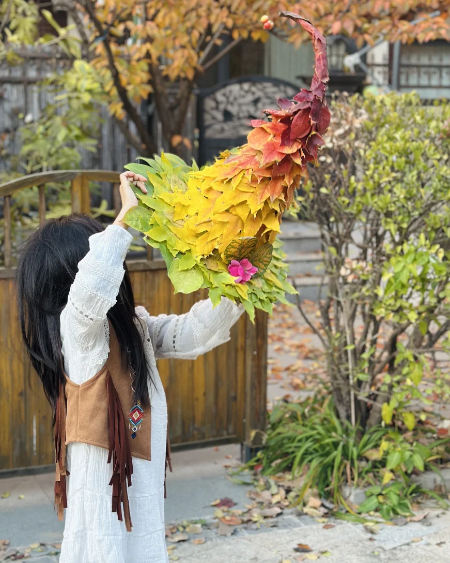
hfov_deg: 24.6
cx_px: 213
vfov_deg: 30.4
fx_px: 1032
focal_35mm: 62
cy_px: 225
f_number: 1.78
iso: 100
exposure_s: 1/121
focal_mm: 6.86
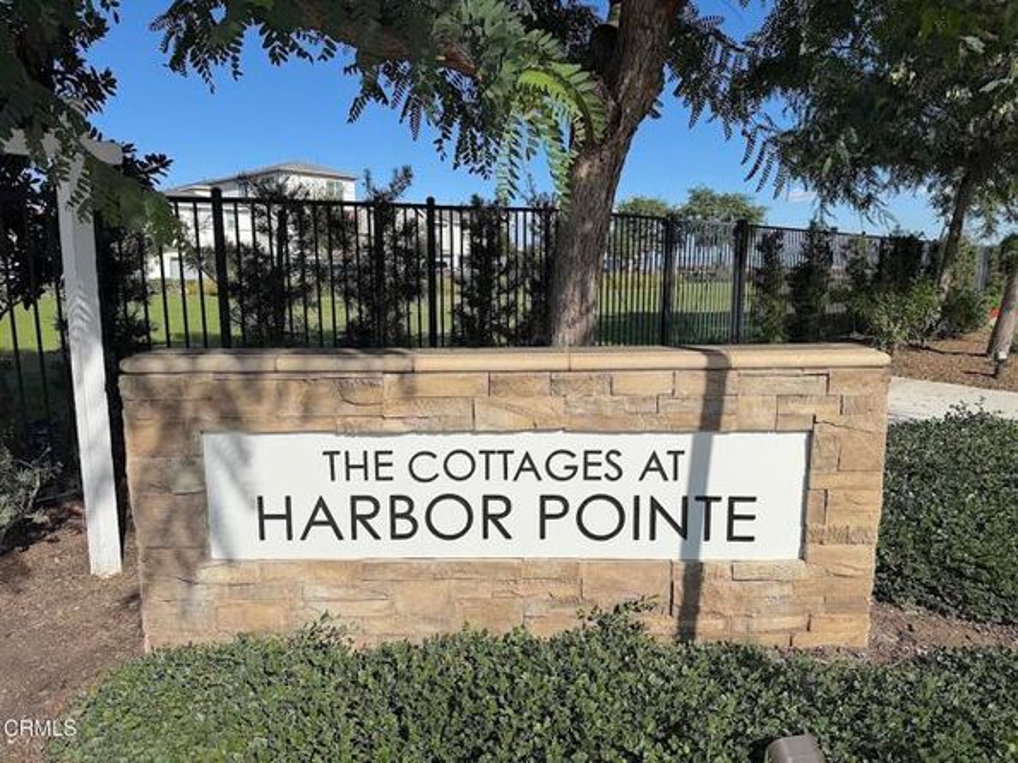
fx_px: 706
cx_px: 509
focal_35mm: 24
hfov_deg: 71.6
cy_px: 382
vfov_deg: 56.8
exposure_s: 1/8130
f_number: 1.78
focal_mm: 6.76
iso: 80
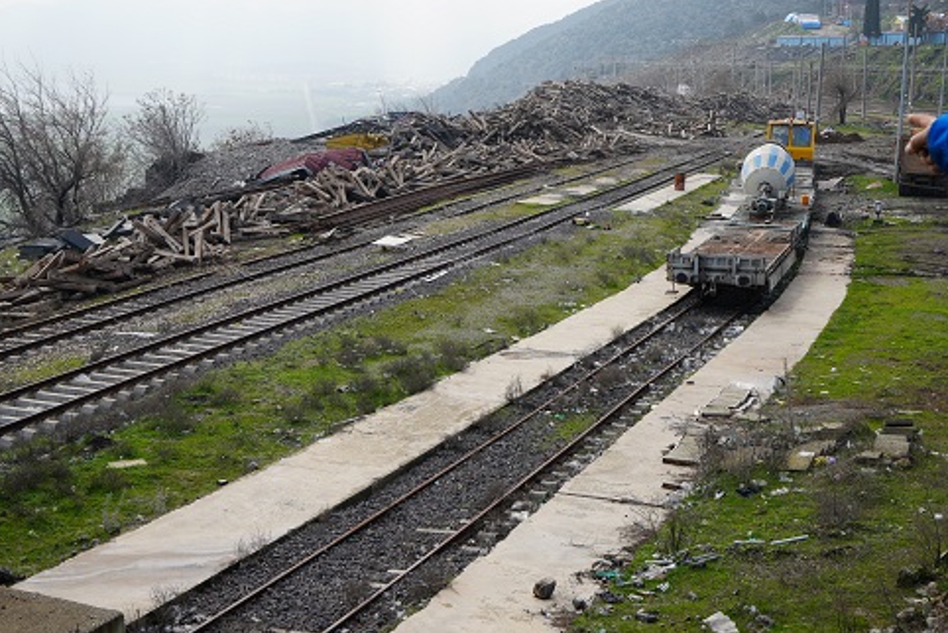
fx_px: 1344
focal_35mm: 51
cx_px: 470
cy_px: 250
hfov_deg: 38.9
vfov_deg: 26.5
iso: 100
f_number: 8
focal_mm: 41
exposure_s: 1/125
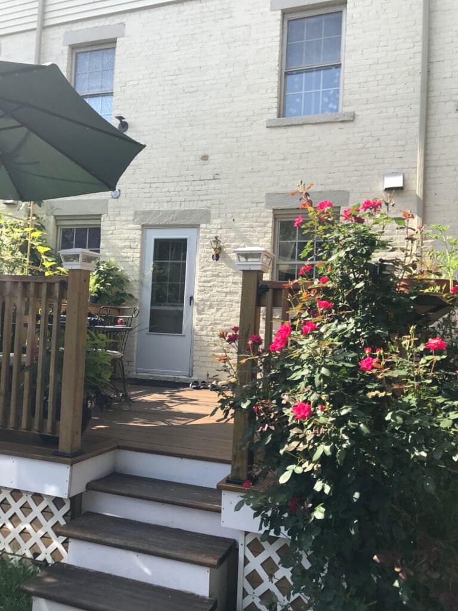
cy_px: 306
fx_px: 494
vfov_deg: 63.4
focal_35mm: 28
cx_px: 229
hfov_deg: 49.7
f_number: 1.8
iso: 20
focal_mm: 3.99
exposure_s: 1/833
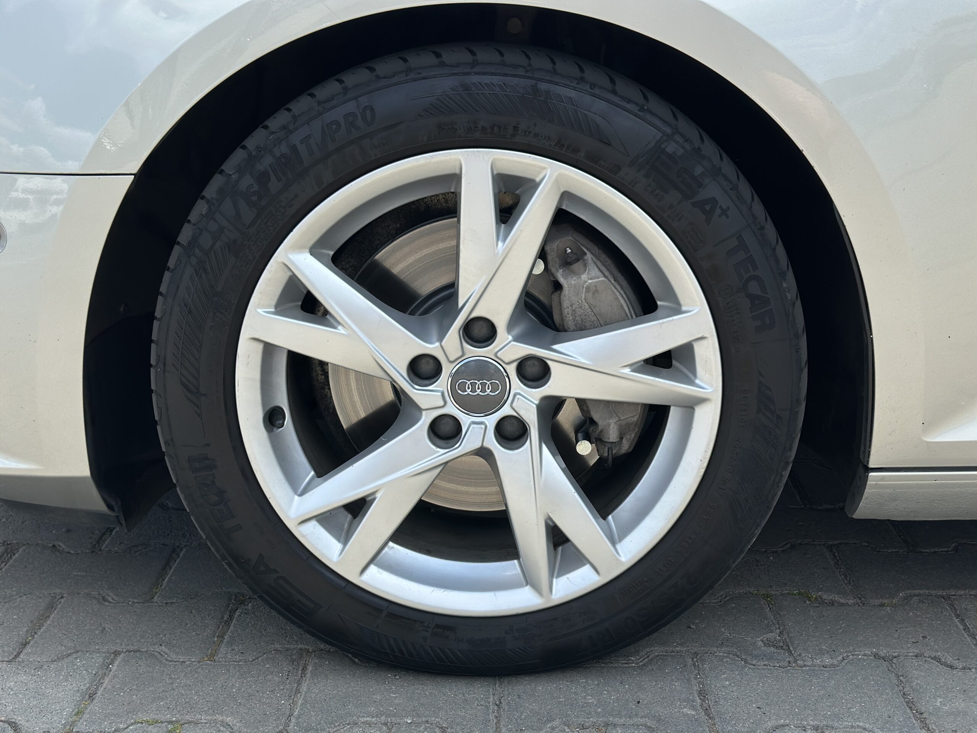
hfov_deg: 39.7
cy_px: 366
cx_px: 488
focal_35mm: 48
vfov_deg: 30.3
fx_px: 1355
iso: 80
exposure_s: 1/3472
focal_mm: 6.86
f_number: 1.78
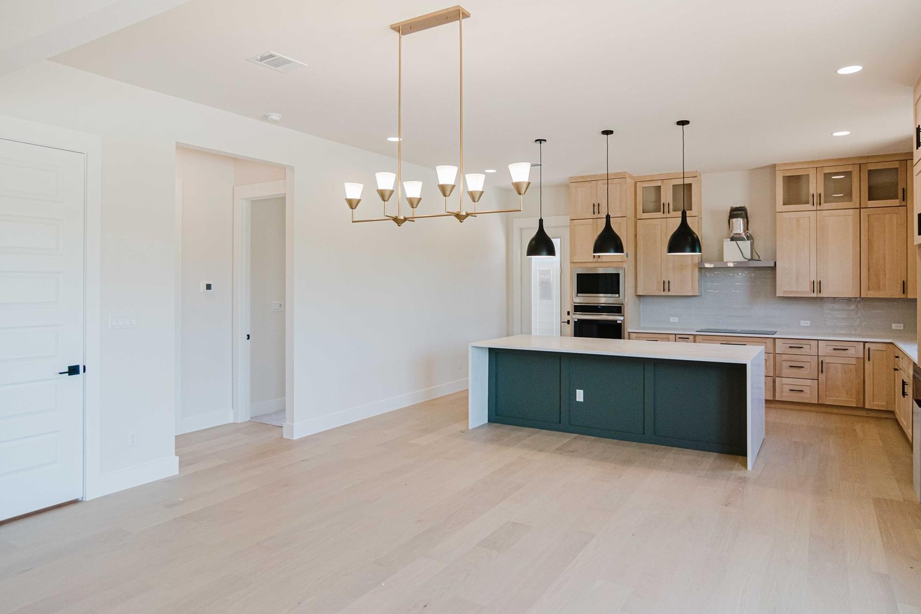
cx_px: 491
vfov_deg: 61.9
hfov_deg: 83.9
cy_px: 312
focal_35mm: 20
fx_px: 512
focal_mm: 12
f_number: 4
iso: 500
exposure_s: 1/250
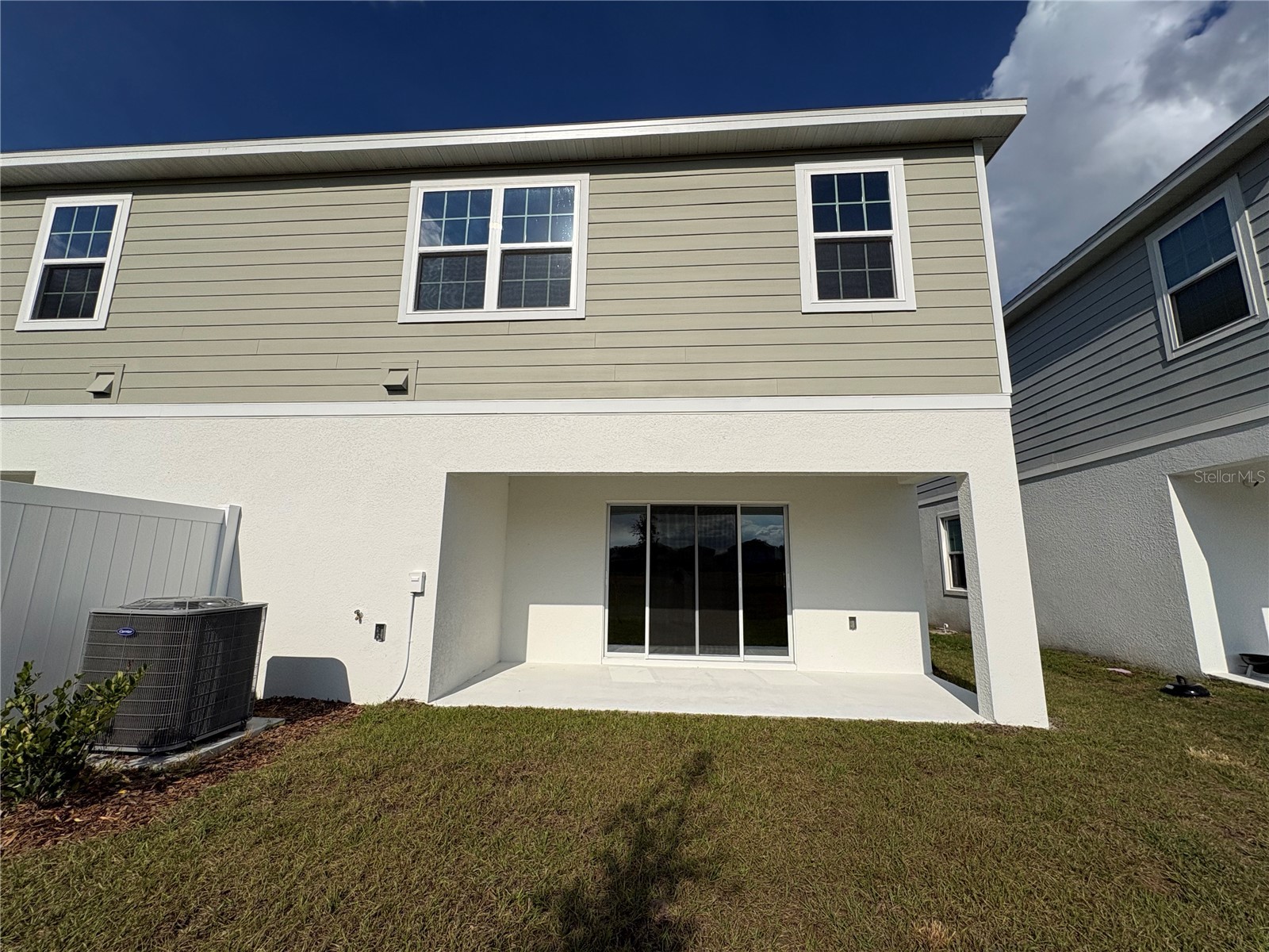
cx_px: 634
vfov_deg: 85.7
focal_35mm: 14
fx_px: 513
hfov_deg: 102.1
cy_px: 476
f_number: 2.2
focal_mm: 2.22
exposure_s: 1/6667
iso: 40
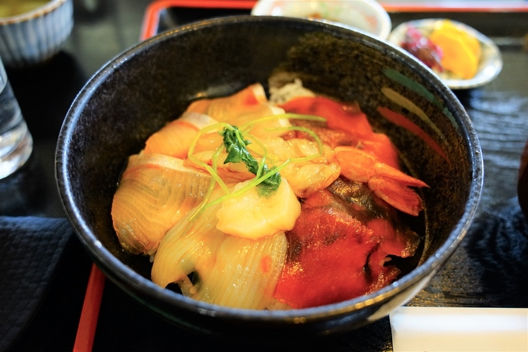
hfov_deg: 55.8
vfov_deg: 38.9
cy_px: 176
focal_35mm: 34
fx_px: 499
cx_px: 264
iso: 2500
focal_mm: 34
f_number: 4
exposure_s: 1/60
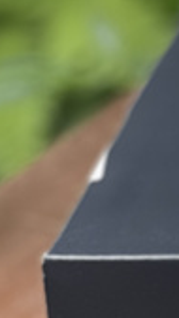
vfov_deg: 7.1
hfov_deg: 3.8
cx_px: 646
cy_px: 16
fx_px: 2575
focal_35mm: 305
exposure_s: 1/121
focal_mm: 7.5
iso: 32
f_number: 2.2
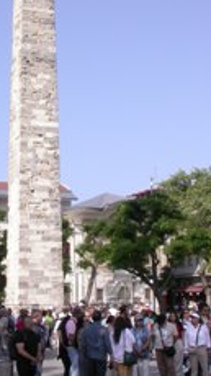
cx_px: 43
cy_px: 136
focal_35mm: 72
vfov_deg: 29.2
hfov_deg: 16.6
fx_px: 718
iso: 100
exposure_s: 1/250
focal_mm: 7.85
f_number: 7.5
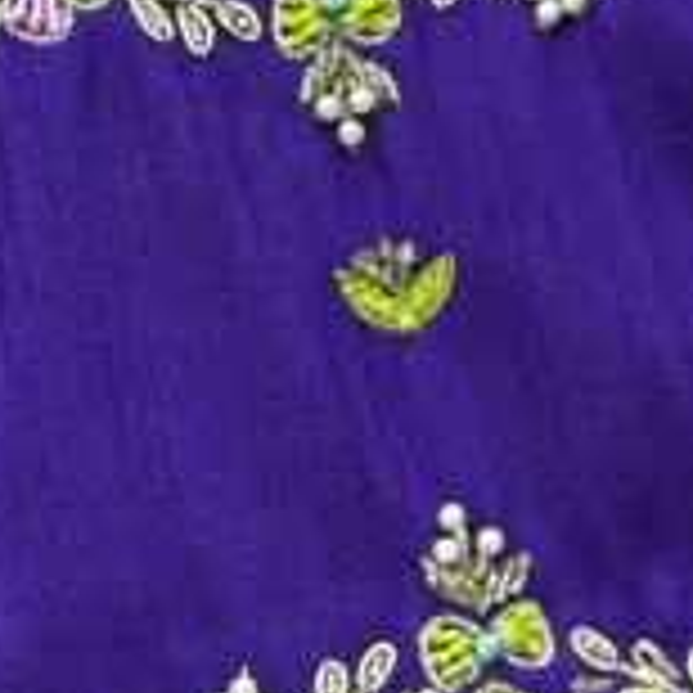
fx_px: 5391
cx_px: -50
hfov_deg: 7.3
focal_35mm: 238
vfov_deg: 7.3
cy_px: 688
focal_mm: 5.96
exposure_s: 1/100
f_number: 1.6
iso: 125
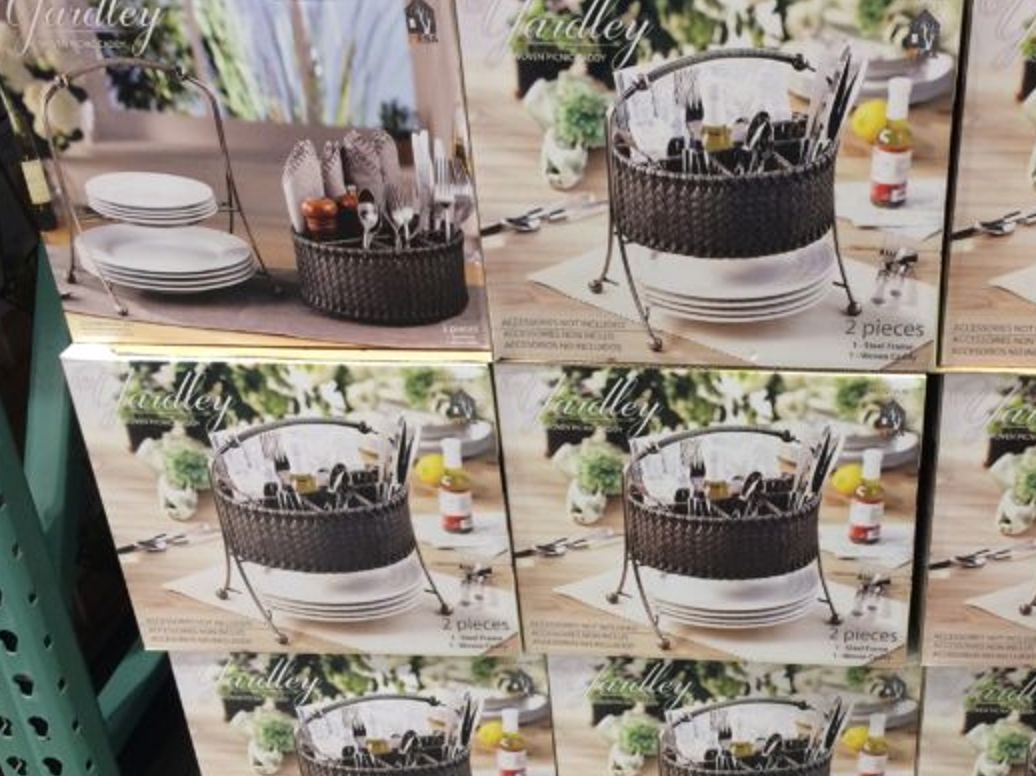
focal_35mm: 43
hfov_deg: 42.9
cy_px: 440
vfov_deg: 33.5
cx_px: 742
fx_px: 1286
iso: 100
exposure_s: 1/30
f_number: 2.2
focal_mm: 4.15
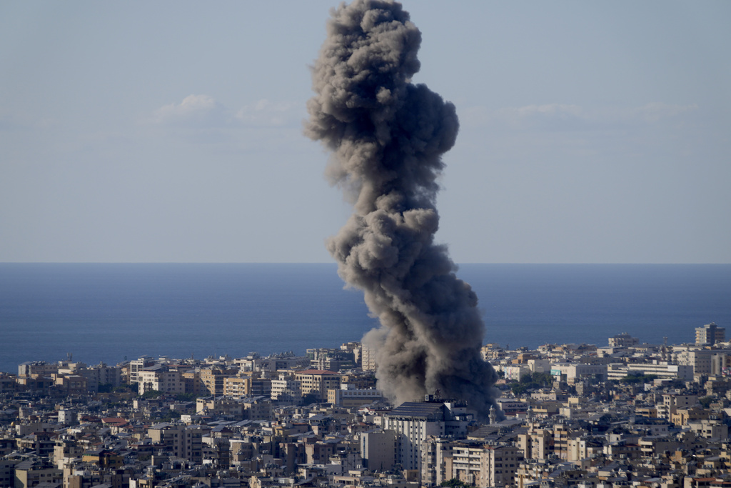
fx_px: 5686
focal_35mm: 280
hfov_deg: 7.4
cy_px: 244
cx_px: 366
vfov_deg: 4.9
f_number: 5.6
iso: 200
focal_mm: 280
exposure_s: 1/2000
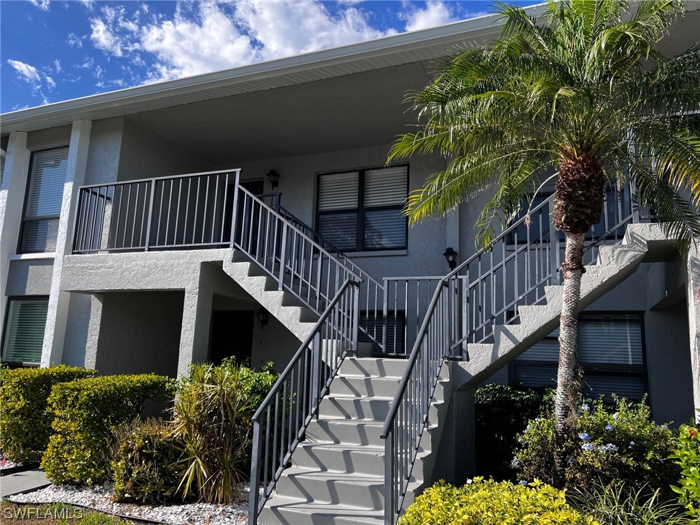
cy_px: 262
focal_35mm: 26
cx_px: 350
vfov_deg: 53.1
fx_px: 526
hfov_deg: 67.3
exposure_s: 1/1669
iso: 50
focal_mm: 5.7
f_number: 1.5
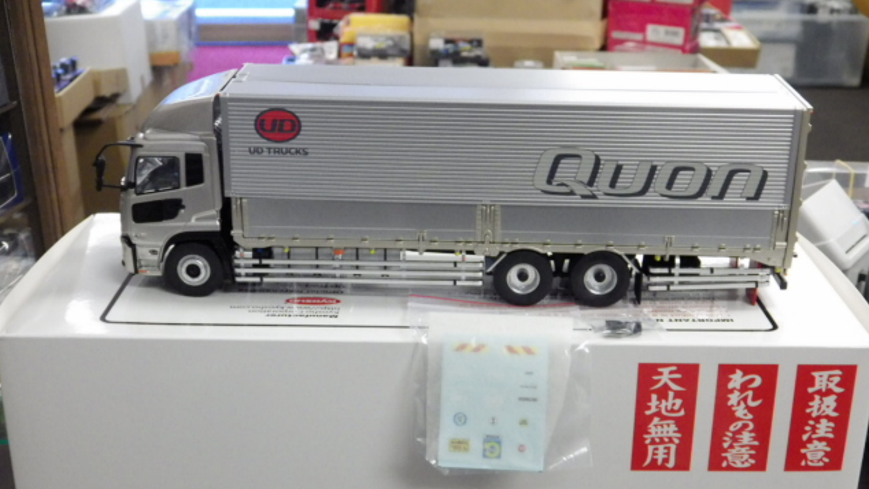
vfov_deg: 21.8
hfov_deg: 37.8
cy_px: 312
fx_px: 1268
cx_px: 433
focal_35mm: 55
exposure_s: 1/60
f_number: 3.8
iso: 800
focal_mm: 9
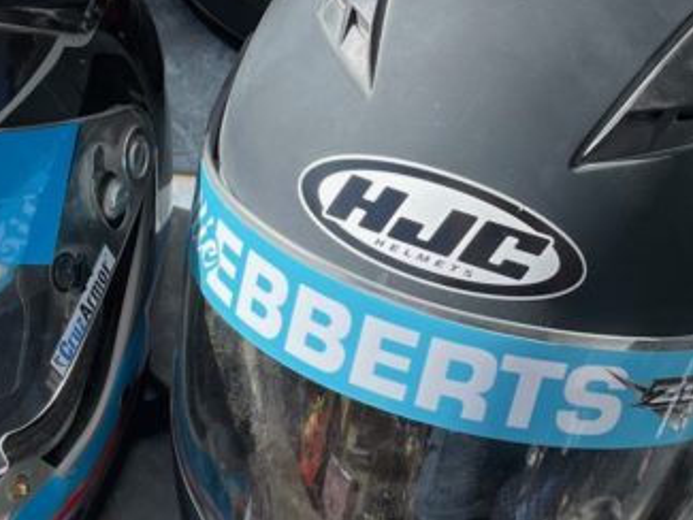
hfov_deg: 23.6
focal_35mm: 82
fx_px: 1642
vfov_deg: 18.0
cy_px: 179
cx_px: 497
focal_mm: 4.2
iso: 32
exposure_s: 1/1453
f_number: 1.6
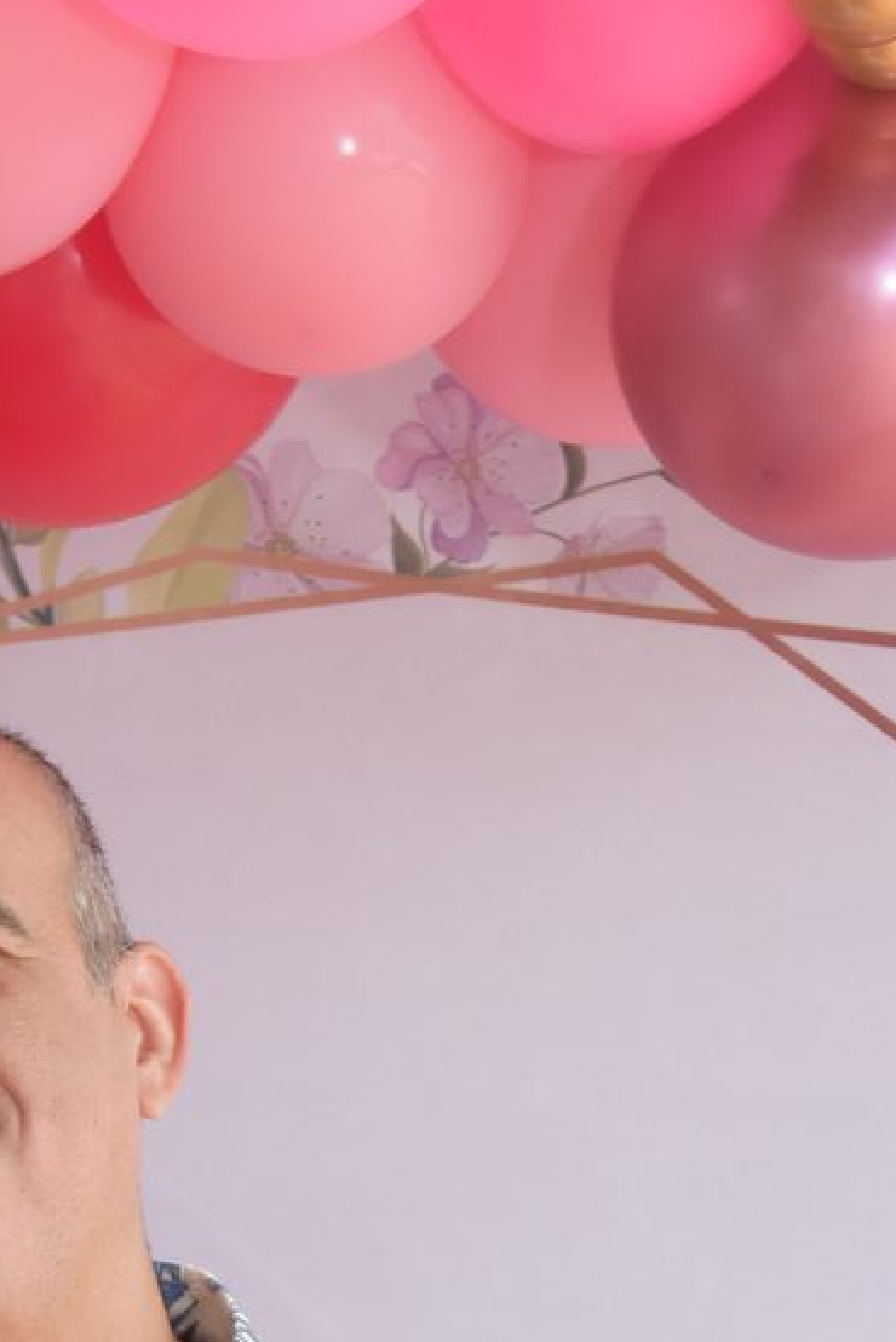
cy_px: 2059
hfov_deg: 4.0
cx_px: -235
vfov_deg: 6.0
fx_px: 12714
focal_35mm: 341
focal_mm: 70
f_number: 8
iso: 500
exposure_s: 1/250
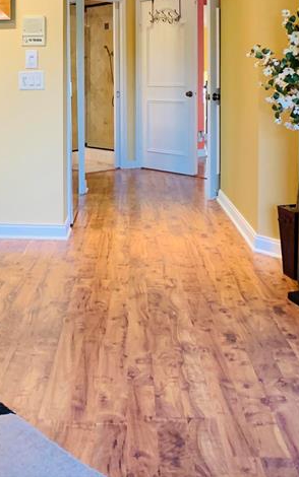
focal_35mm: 60
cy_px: 90
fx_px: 782
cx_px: 74
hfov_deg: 21.5
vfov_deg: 33.0
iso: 200
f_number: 1.8
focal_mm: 4.25
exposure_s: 1/60
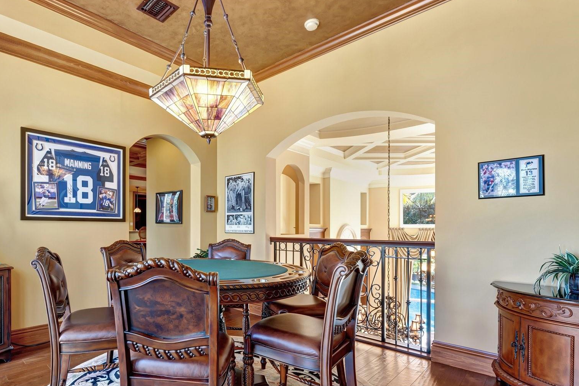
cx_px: 211
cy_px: 227
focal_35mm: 20
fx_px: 319
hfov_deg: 82.6
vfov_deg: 62.0
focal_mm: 14.6
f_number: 8
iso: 400
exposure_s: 1/2.5
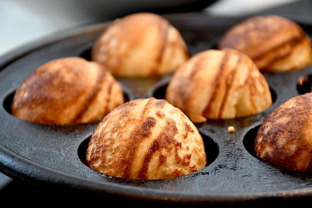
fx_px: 1179
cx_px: 156
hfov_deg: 15.1
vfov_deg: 10.1
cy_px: 104
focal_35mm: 136
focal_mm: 90
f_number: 5.3
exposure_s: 1/60
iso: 1000
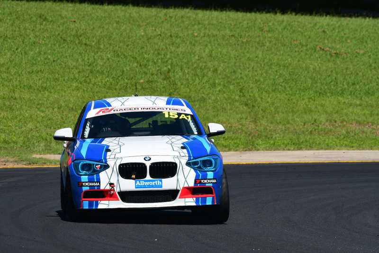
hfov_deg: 4.3
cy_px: 126
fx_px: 5055
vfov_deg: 2.9
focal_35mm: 480
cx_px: 190
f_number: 11
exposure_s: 1/640
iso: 320
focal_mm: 320
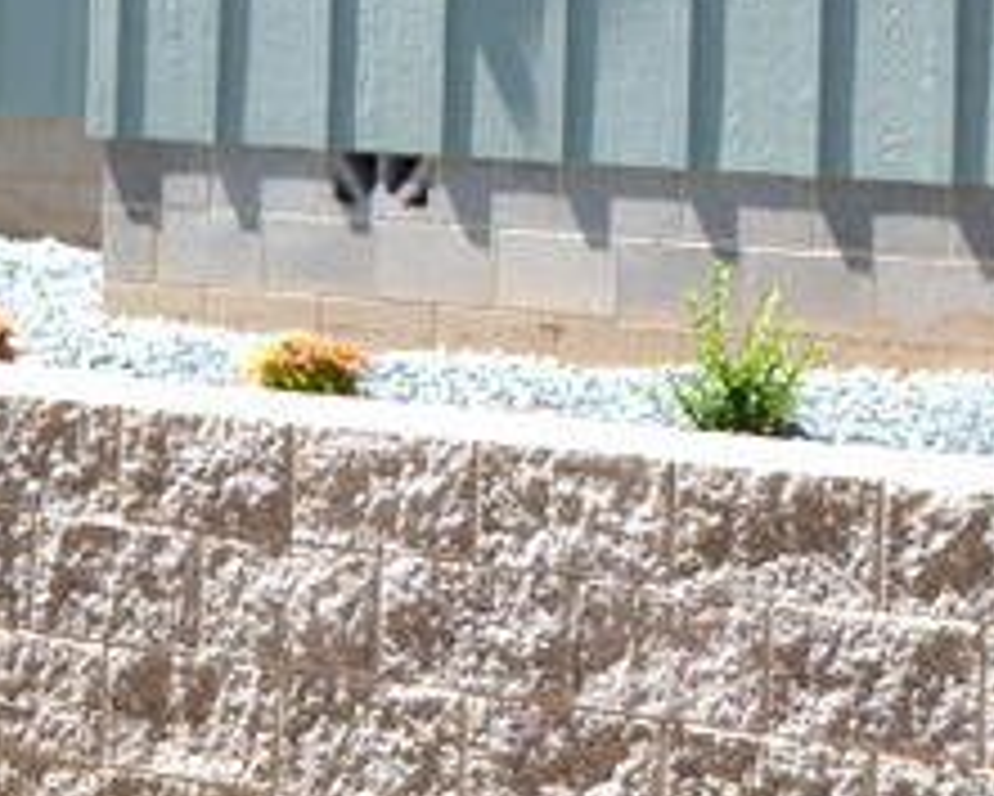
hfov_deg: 9.3
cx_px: -112
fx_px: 6063
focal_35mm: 206
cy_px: -639
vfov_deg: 7.3
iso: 100
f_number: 6.3
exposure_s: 1/160
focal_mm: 30
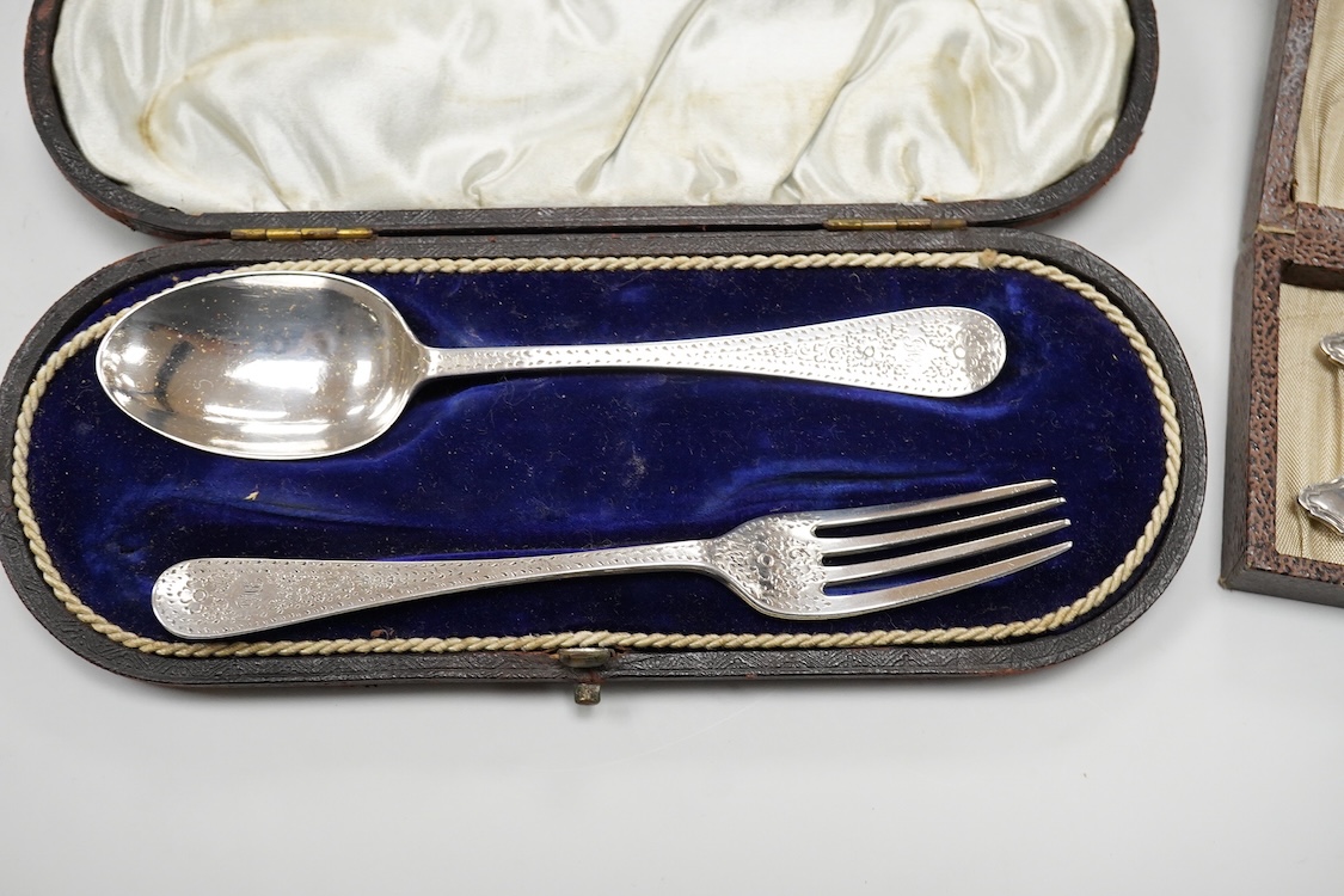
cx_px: 672
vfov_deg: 29.9
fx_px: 1680
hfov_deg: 43.6
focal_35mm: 45
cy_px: 448
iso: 2500
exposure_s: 1/250
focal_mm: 30
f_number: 9
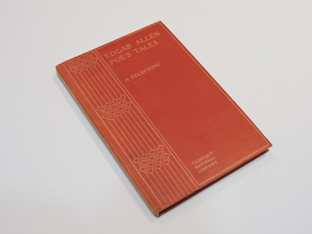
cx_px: 156
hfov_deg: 34.9
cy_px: 117
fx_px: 496
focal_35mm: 55
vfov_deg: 26.6
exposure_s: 1/80
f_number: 4
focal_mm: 9.9
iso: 800
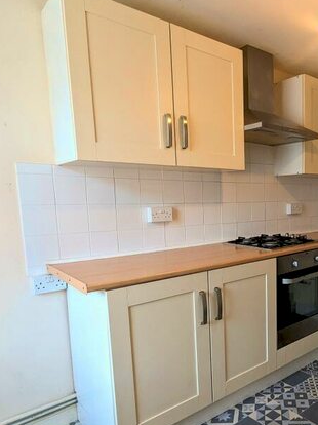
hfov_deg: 48.1
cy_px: 246
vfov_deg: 65.0
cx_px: 259
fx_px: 331
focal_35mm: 27
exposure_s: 1/32
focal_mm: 2.35
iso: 100
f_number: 2.2
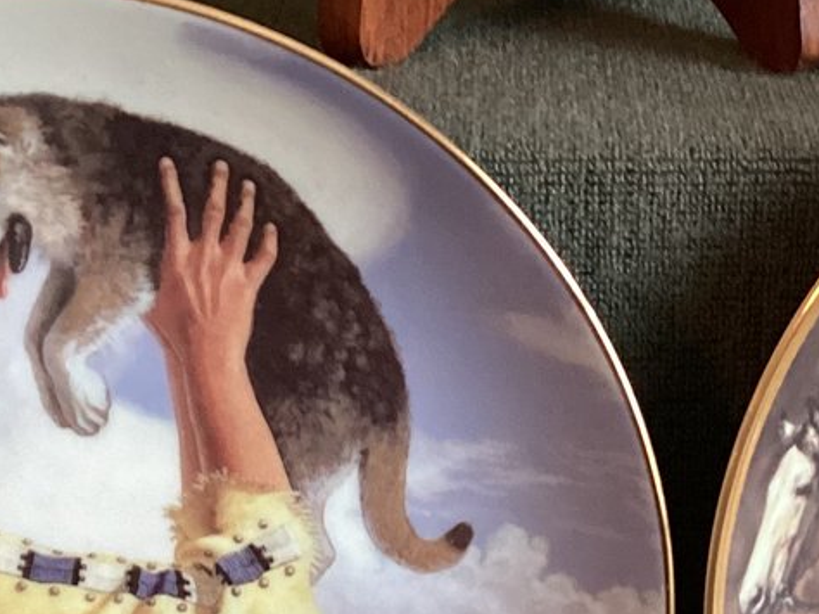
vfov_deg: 14.6
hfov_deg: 19.7
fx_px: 2341
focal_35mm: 99
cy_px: 689
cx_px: 611
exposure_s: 1/60
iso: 250
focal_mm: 3.3
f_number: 2.4
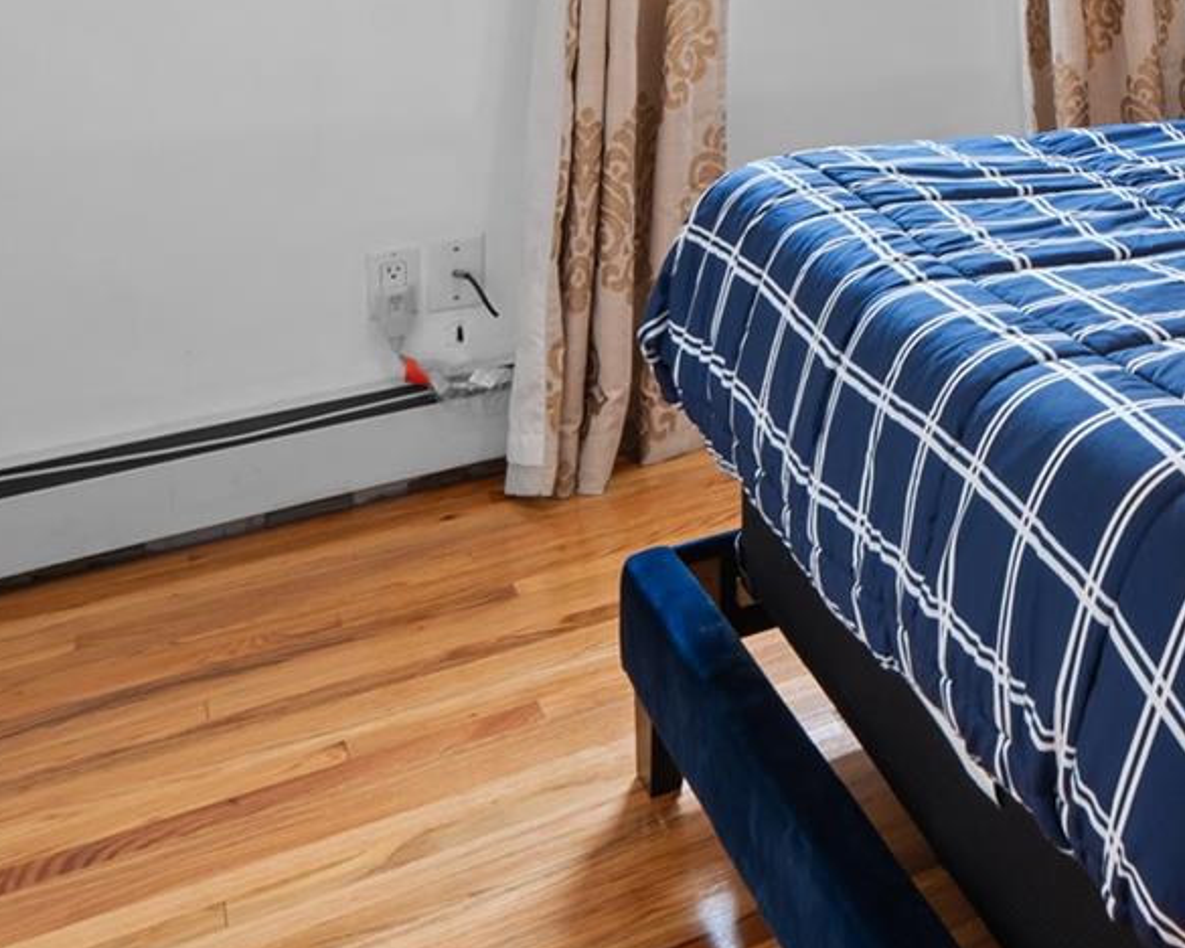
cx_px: 1639
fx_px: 1613
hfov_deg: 29.7
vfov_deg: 28.2
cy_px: -212
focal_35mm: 46
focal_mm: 14
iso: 400
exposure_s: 1/2.5
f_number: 10
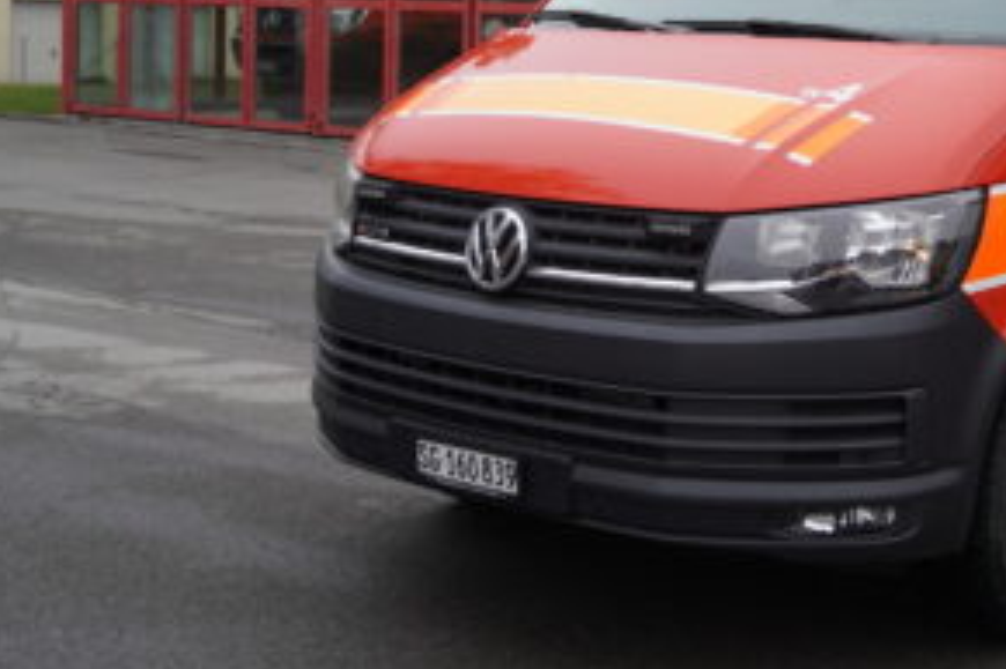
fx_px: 1700
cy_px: 106
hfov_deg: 31.7
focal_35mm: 61
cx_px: 867
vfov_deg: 21.9
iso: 250
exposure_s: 1/160
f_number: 4
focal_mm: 23
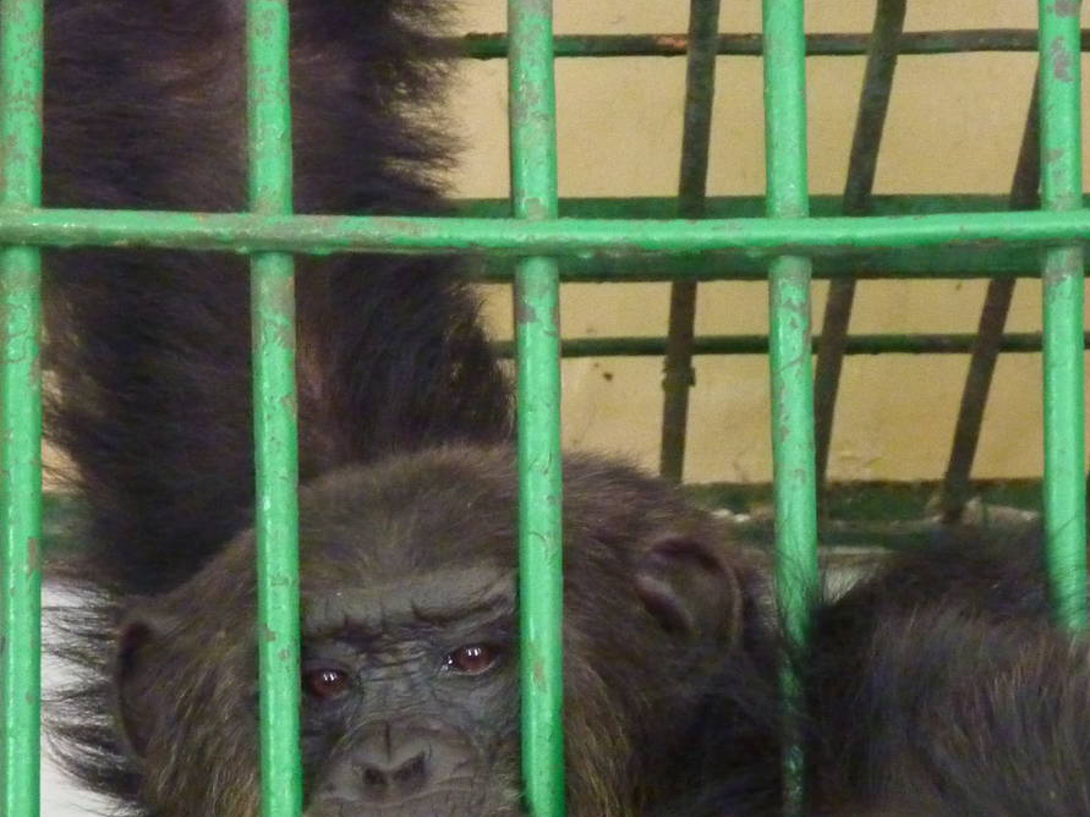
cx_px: 489
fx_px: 8312
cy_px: 706
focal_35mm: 264
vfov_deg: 5.6
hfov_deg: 7.5
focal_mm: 24.1
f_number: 4.5
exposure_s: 1/8
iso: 800
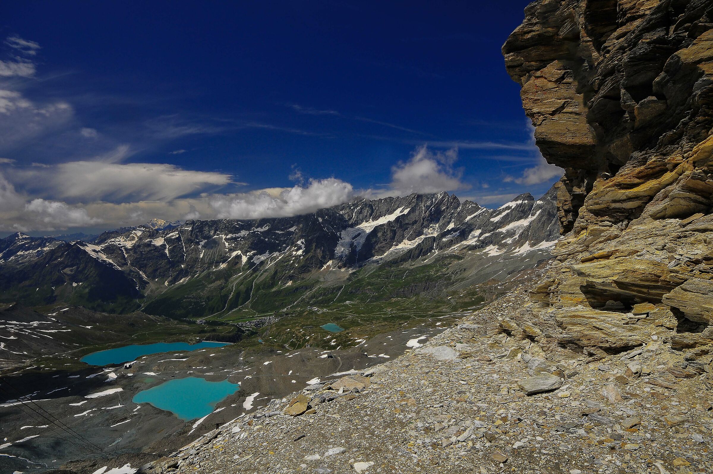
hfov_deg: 81.3
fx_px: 415
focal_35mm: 21
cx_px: 356
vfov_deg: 59.4
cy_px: 237
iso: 200
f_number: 14
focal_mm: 14
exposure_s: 1/60
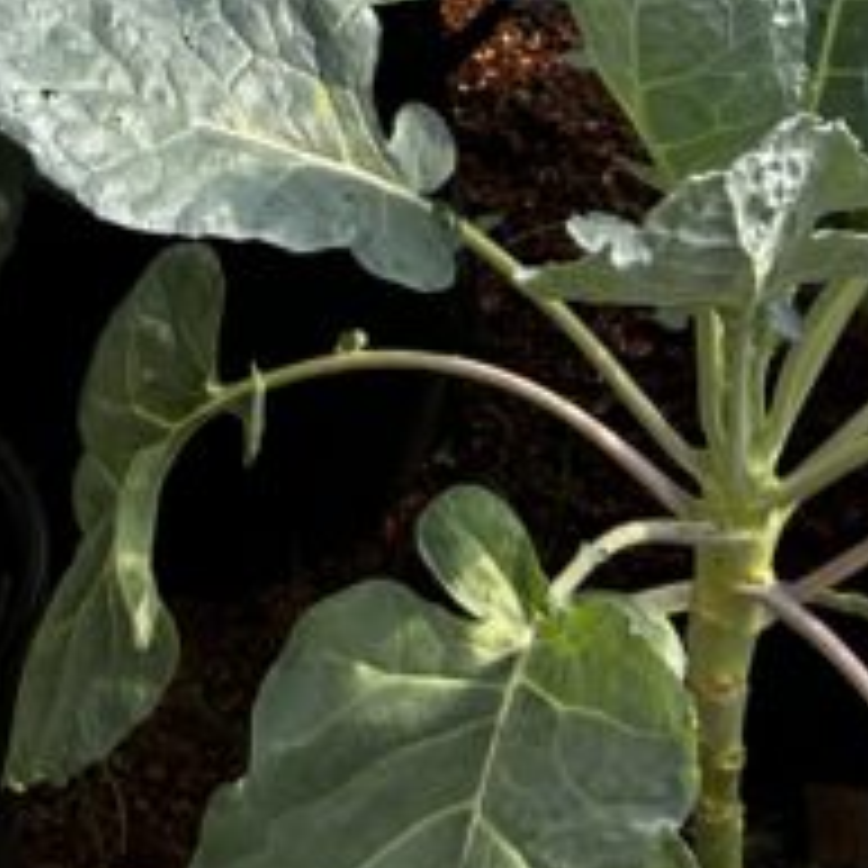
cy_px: -1016
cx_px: -117
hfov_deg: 14.0
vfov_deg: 12.2
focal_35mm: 122
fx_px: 3461
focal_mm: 5.7
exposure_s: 1/2299
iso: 50
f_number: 1.5
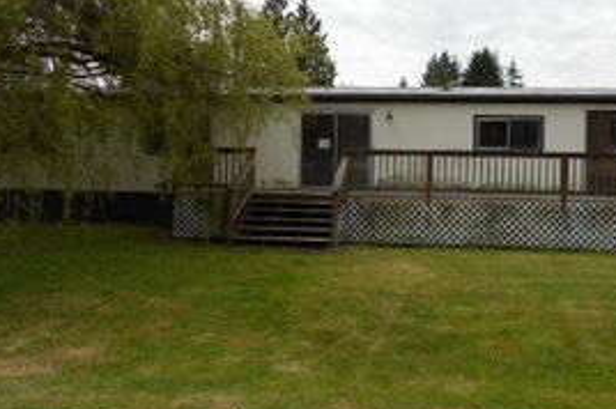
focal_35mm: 35
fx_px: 598
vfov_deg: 37.5
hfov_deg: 53.9
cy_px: 149
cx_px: 386
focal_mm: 4.6
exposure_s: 1/1250
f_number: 3.2
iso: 80
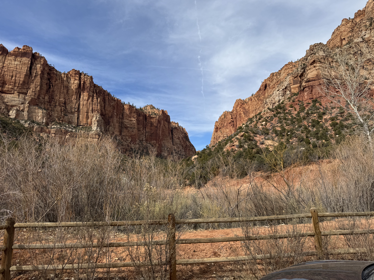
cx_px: 187
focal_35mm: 24
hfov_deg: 71.6
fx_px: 259
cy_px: 140
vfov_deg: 56.8
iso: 80
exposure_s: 1/4950
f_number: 1.78
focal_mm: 6.76
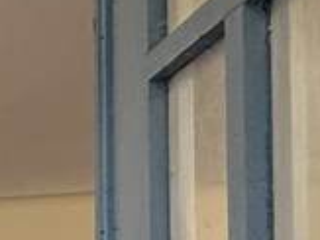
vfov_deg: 15.8
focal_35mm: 88
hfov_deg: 16.5
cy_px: 323
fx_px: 813
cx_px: -332
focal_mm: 2.22
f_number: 2.2
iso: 320
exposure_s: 1/60
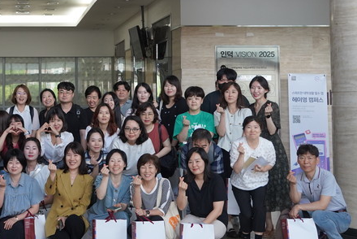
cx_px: 21
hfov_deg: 23.1
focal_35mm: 85
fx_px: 843
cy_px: 57
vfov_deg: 16.0
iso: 1600
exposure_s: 1/160
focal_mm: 39
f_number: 5
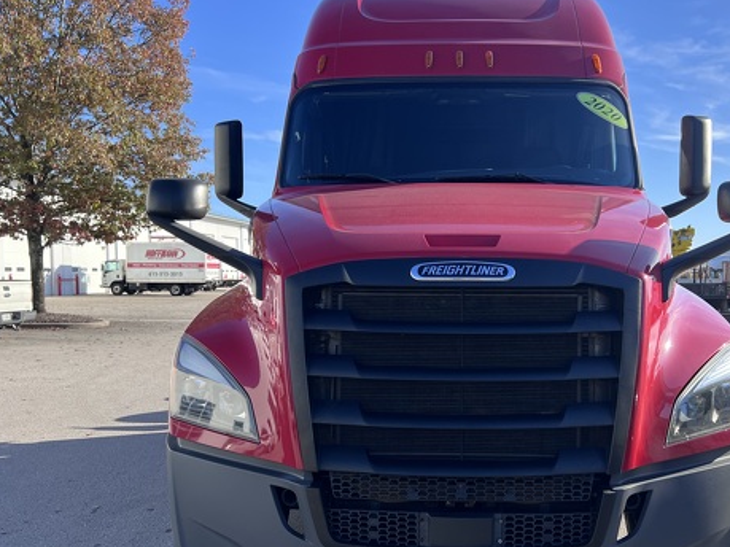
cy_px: 299
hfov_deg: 53.5
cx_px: 444
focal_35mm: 34
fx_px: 717
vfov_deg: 41.7
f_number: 1.5
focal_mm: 5.7
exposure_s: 1/1698
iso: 50
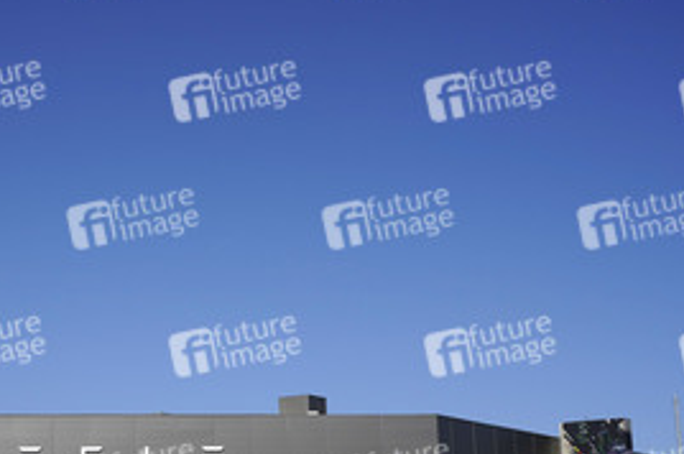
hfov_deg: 27.0
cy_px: 283
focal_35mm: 74
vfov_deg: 18.3
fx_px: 1404
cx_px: 167
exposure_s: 1/1000
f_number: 7.1
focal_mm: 44
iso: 100
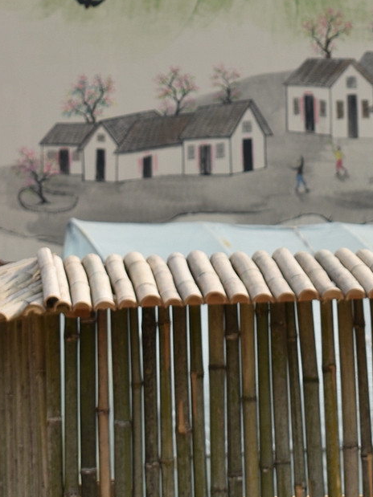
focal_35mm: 170
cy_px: -165
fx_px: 2443
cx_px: 288
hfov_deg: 8.7
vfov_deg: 11.3
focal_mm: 38
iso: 100
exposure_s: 1/250
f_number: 8
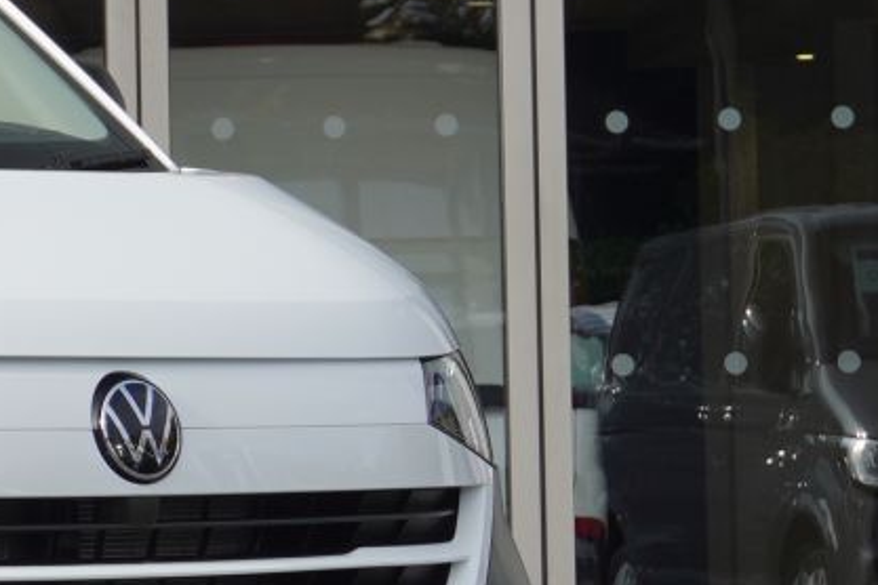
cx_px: -653
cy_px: 311
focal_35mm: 207
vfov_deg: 6.6
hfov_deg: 9.5
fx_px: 5048
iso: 100
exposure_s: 1/200
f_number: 6.3
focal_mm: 36
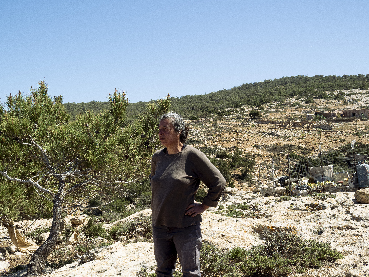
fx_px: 533
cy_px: 138
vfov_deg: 29.1
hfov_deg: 38.2
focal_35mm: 50
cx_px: 184
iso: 200
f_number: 10
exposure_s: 1/160
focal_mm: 25
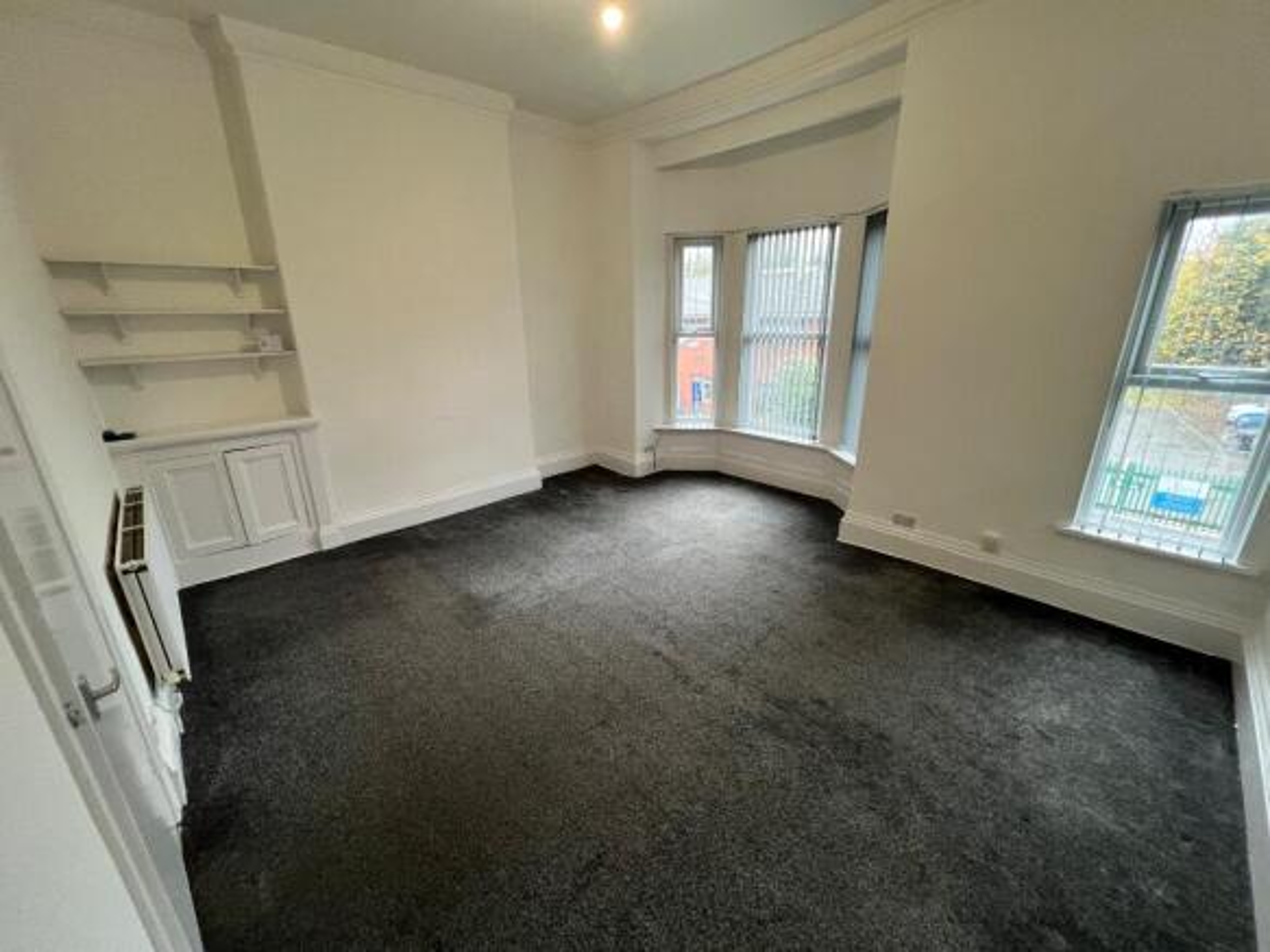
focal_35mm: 13
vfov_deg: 89.9
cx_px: 635
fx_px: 477
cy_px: 476
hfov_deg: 106.2
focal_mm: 1.57
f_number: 1.8
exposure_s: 1/50
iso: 200
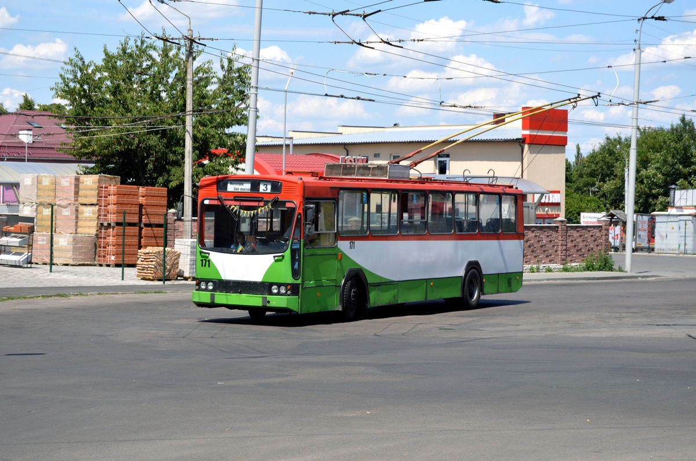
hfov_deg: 24.7
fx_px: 1591
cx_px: 348
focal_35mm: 82
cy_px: 230
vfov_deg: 16.5
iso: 800
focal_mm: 55
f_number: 5.6
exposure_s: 1/3200
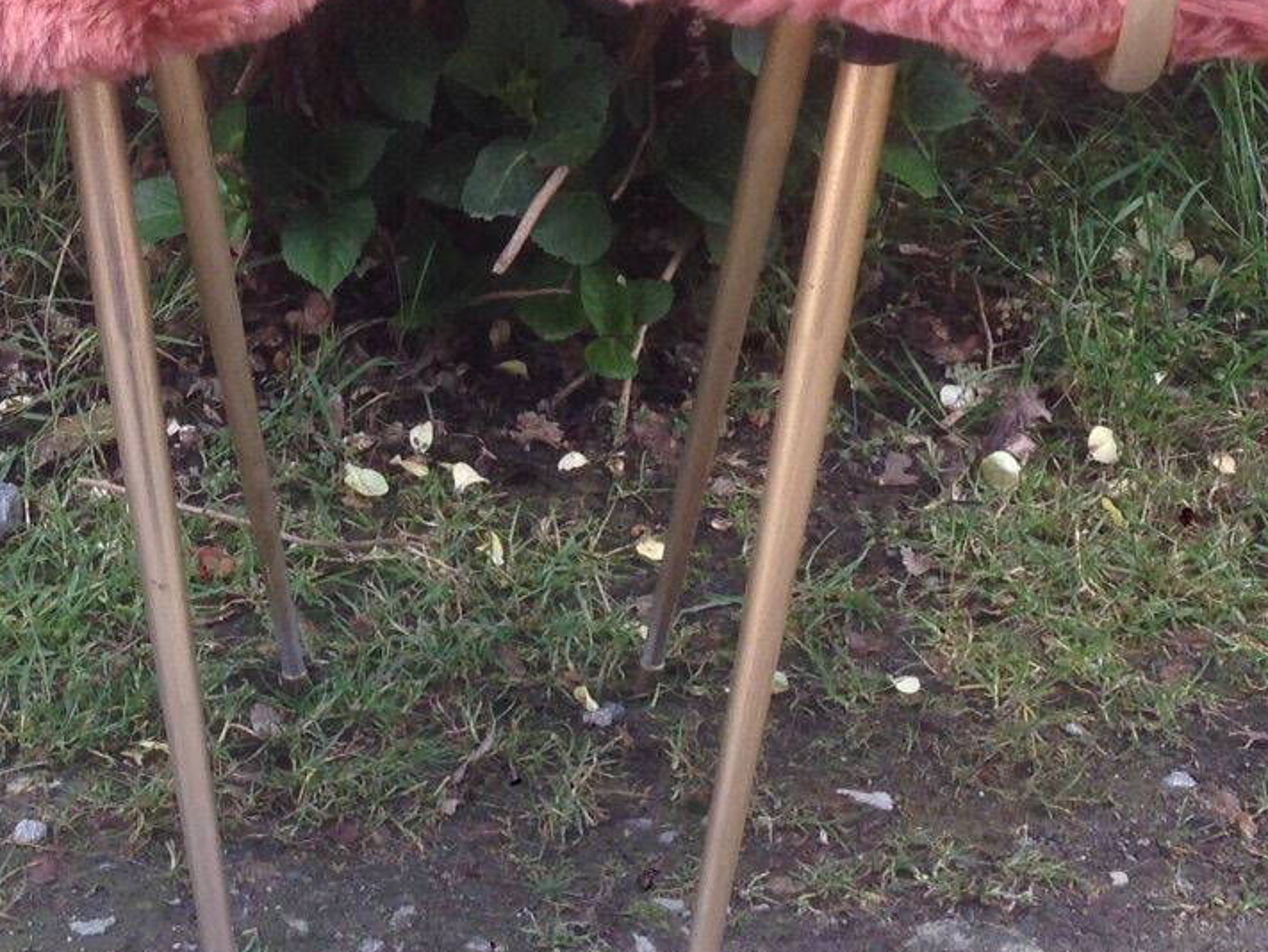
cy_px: -77
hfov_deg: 20.5
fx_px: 3482
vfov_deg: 15.2
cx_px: 385
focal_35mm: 95
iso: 50
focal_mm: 4.12
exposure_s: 1/120
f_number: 2.4
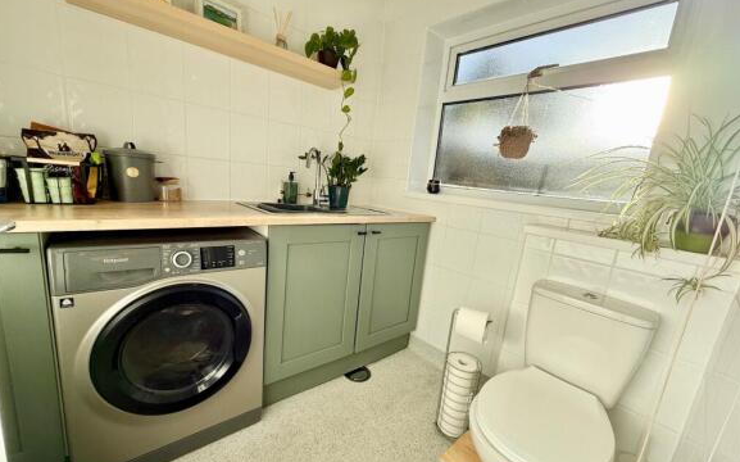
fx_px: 302
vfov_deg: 74.7
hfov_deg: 101.5
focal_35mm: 15
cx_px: 369
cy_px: 242
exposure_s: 1/455
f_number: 2.2
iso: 50
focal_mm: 2.22
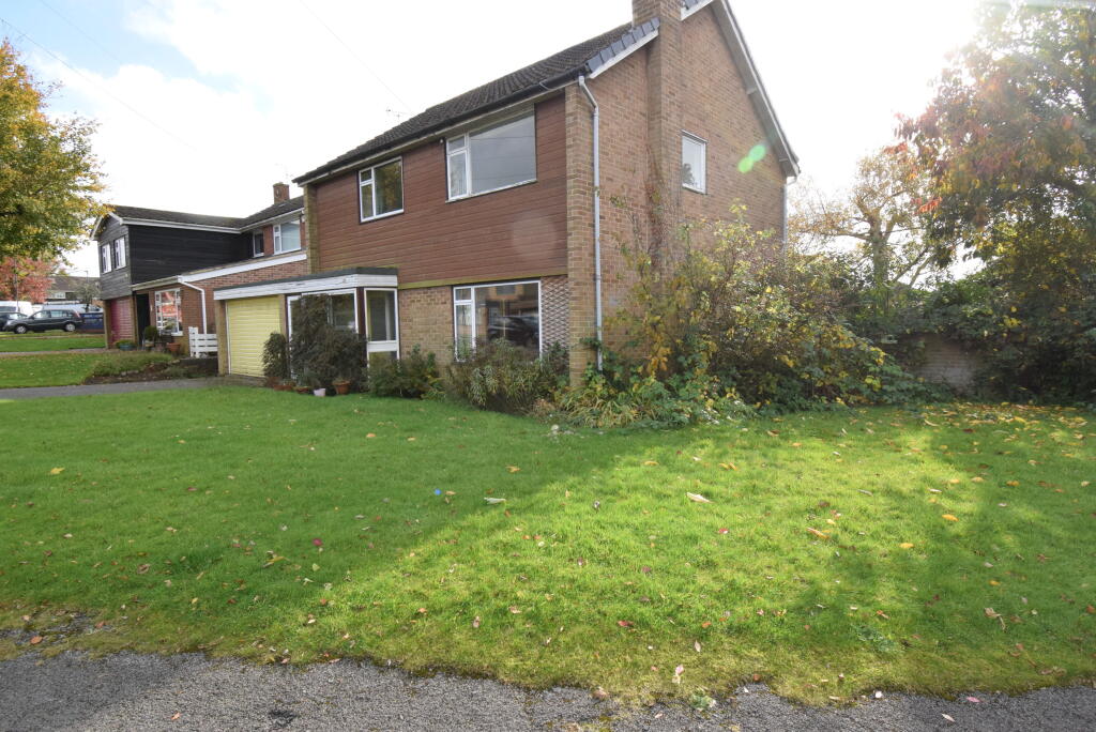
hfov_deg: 85.4
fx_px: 594
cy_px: 366
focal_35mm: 20
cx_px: 548
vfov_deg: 63.3
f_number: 11
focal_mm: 13
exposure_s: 1/500
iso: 1600
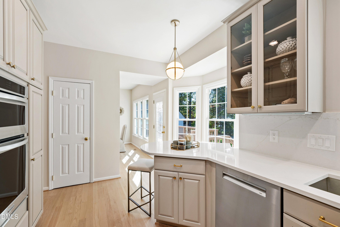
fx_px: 142
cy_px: 114
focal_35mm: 15
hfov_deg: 100.4
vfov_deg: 77.3
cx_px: 170
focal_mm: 10
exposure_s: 1/10
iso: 100
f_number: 8
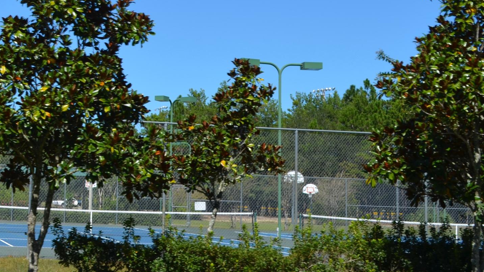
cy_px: 45
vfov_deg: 14.1
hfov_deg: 23.8
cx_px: -11
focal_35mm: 85
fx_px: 1091
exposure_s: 1/250
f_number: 8
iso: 100
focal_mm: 26
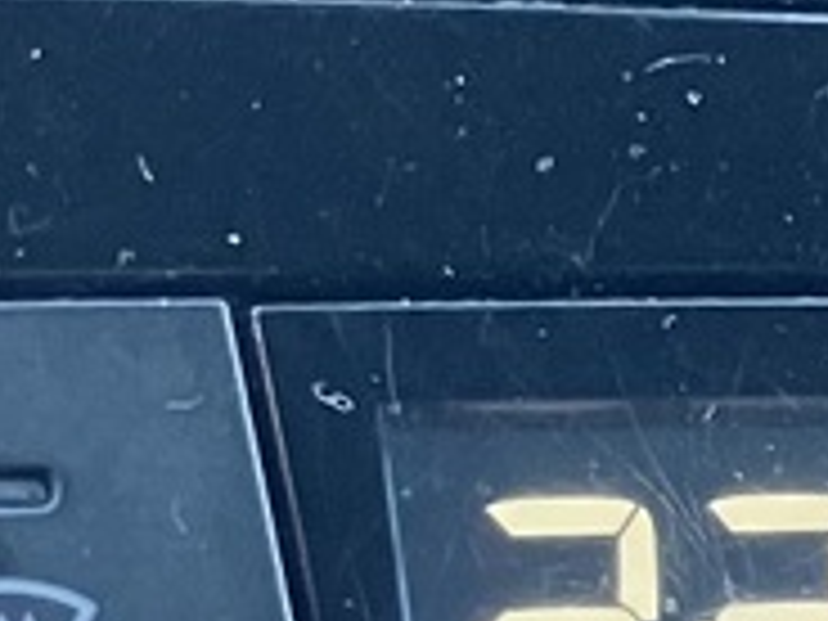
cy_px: 1107
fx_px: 5238
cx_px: 1746
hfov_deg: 8.5
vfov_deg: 6.6
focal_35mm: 219
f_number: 1.8
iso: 125
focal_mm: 3.99
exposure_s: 1/59
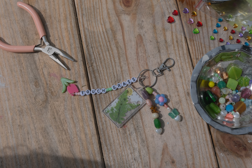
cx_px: 126
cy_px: 84
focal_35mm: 41
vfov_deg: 32.6
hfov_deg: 47.4
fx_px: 287
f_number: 8
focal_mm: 27
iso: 640
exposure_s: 1/4000
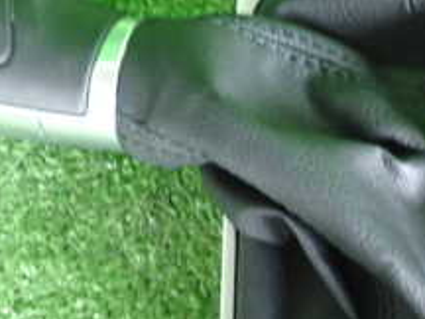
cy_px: 189
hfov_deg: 22.0
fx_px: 1093
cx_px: 258
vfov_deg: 16.6
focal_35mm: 89
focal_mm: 5.79
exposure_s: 1/30
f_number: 2.4
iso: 320
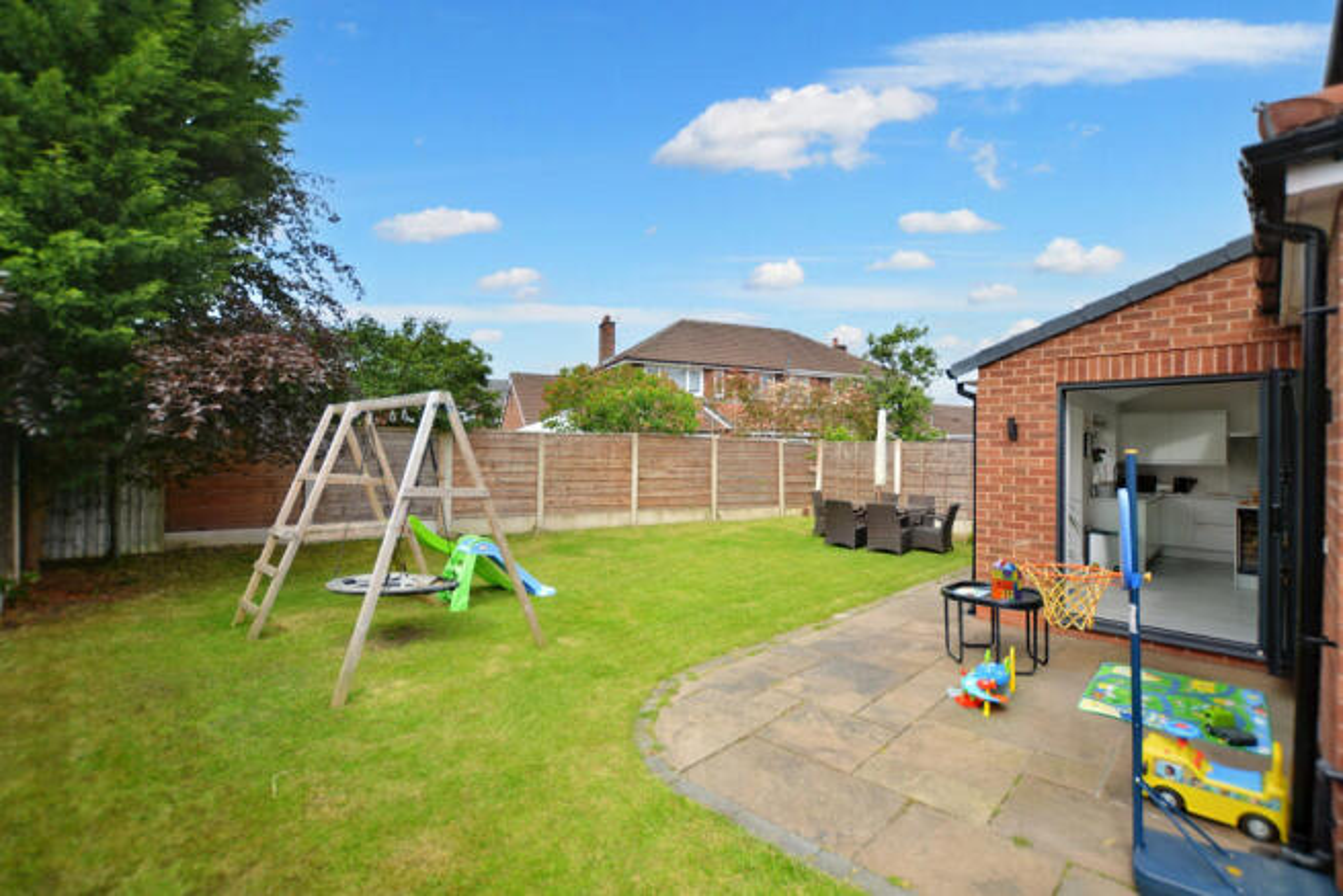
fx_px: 560
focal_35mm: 15
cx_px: 672
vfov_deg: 77.4
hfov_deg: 100.4
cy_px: 448
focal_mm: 10
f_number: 3.5
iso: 100
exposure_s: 1/1000
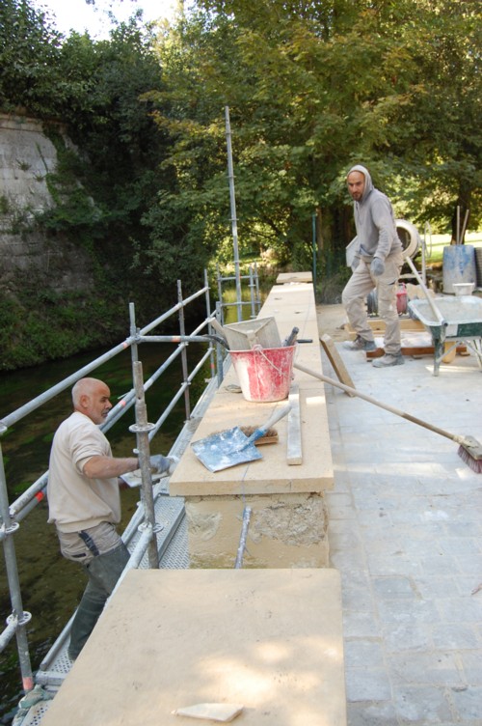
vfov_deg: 57.3
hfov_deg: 39.9
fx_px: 664
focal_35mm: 33
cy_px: 363
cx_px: 241
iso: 360
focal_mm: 22
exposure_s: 1/125
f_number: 5.6
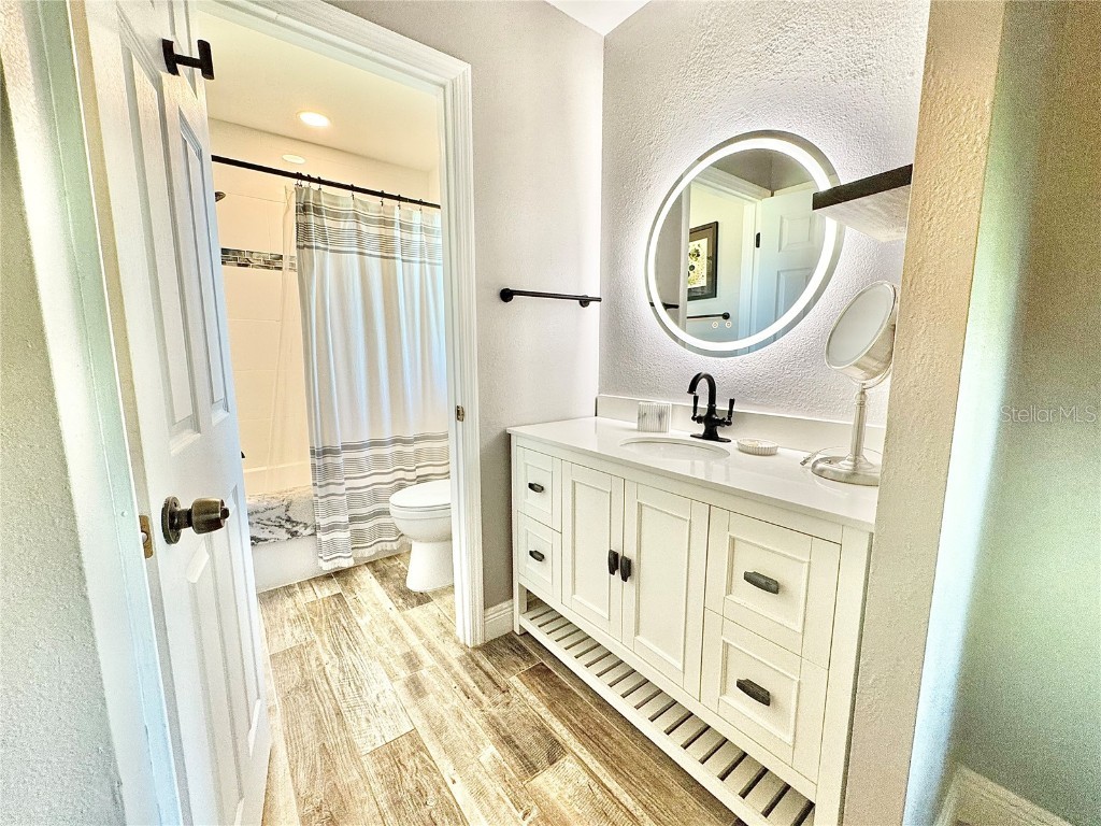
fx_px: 445
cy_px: 413
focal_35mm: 14
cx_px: 550
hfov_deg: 102.1
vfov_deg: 85.7
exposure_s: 1/120
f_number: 2.2
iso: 160
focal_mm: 2.22
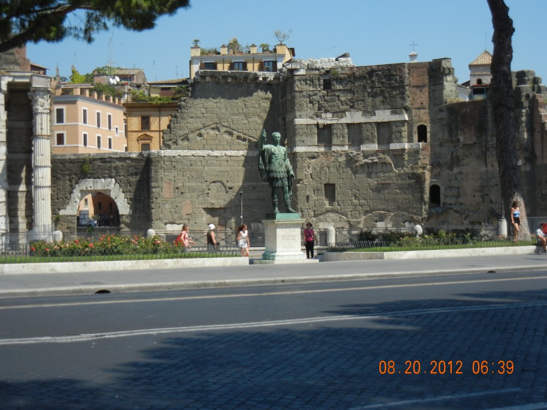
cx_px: 274
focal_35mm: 59
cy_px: 205
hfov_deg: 32.7
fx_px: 932
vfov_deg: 24.8
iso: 160
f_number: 4
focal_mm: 10.6
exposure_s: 1/1073
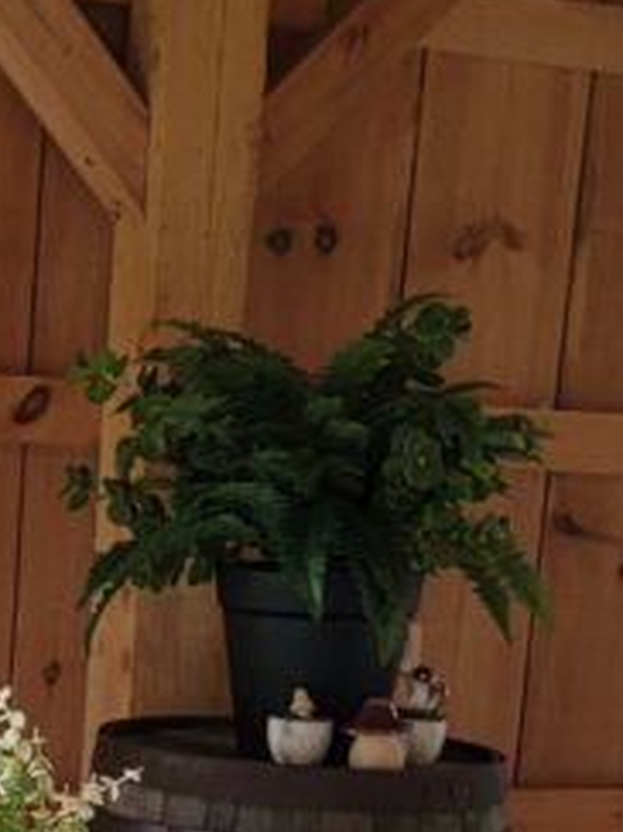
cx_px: 34
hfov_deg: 14.5
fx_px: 2426
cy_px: 914
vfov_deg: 18.7
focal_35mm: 101
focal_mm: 6.7
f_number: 1.8
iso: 160
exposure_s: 1/120
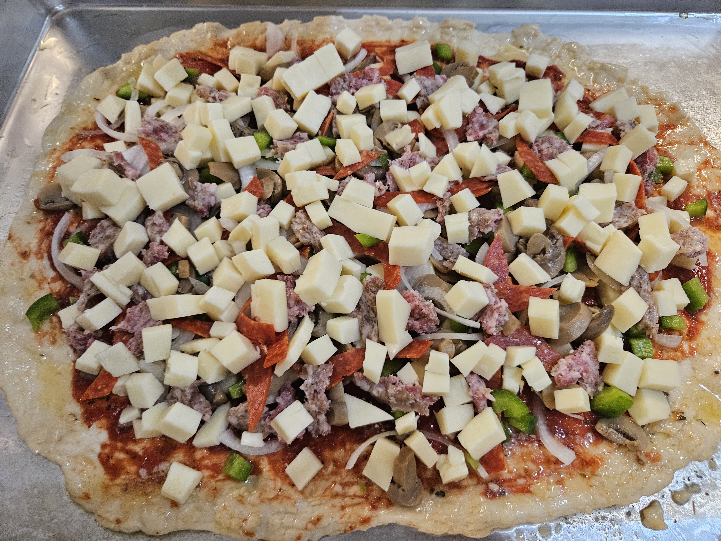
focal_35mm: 23
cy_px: 270
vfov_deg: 58.9
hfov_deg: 73.9
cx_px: 360
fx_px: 479
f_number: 1.8
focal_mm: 5.4
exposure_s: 1/60.2
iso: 640
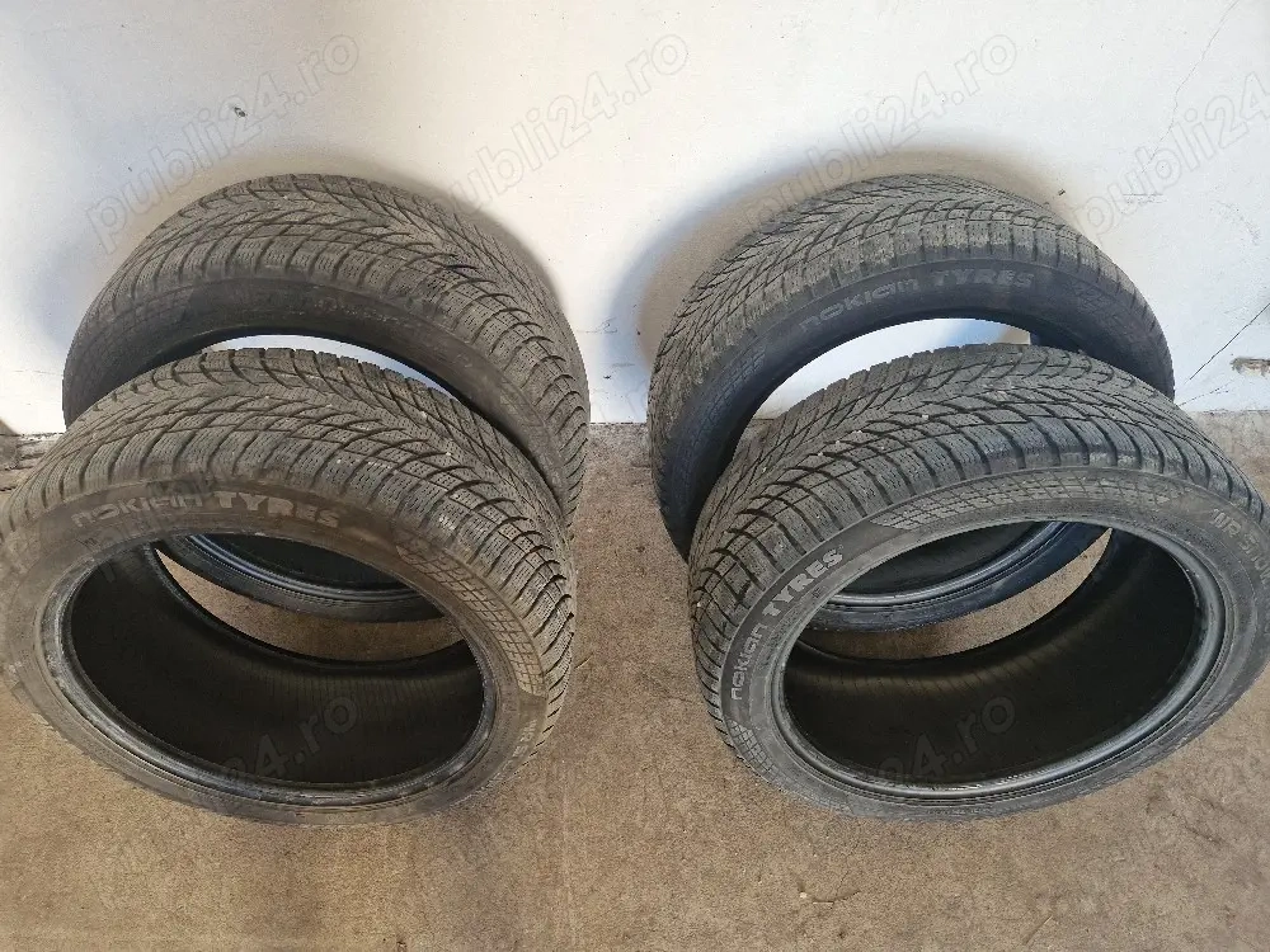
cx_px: 635
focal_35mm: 23
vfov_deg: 58.9
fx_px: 844
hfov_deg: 73.9
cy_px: 476
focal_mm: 5.4
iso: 50
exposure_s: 1/233
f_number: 1.8
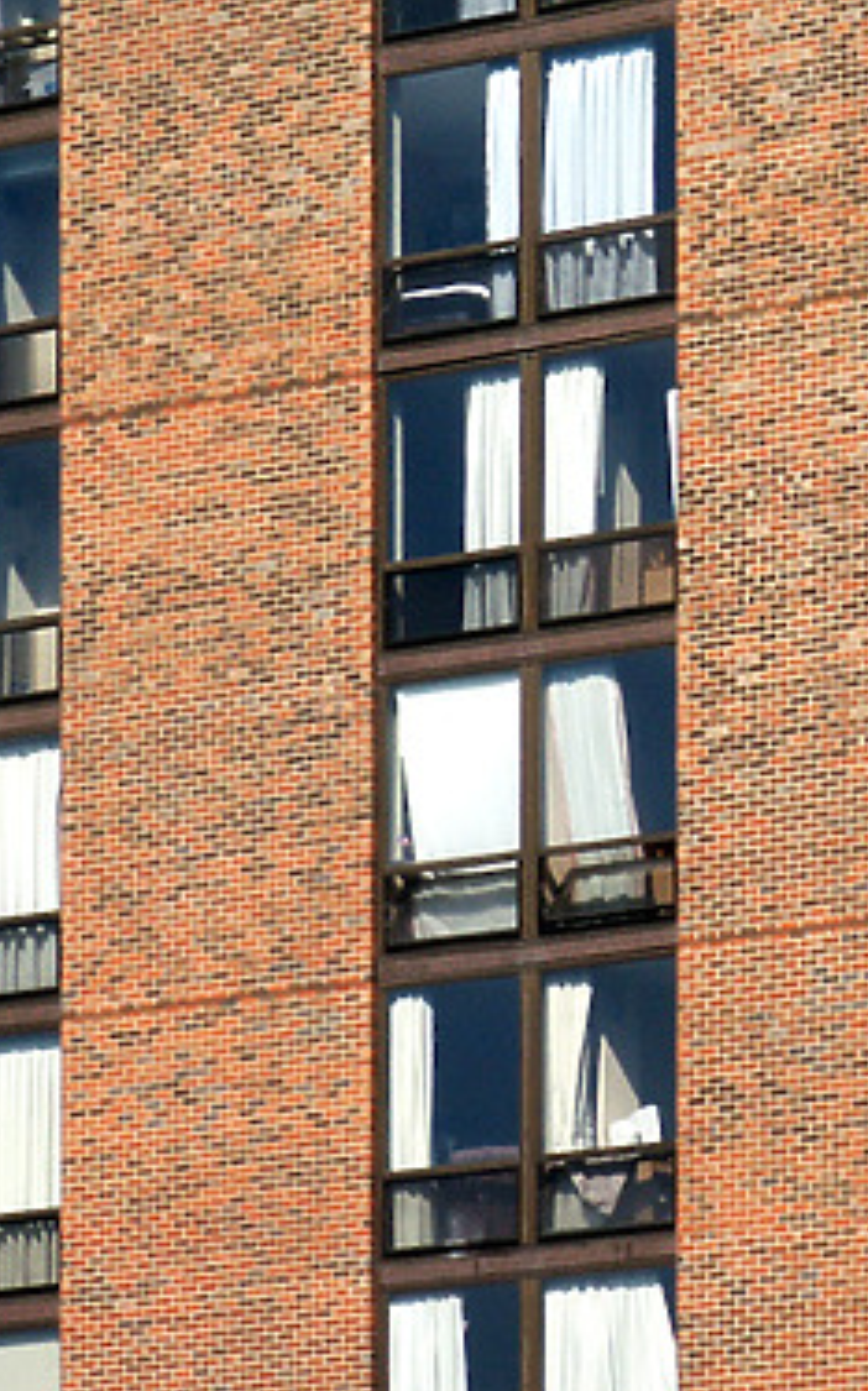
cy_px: 202
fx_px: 10117
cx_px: 1321
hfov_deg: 4.9
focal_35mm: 267
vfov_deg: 7.8
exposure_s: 1/250
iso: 64
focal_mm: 21.36
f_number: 8
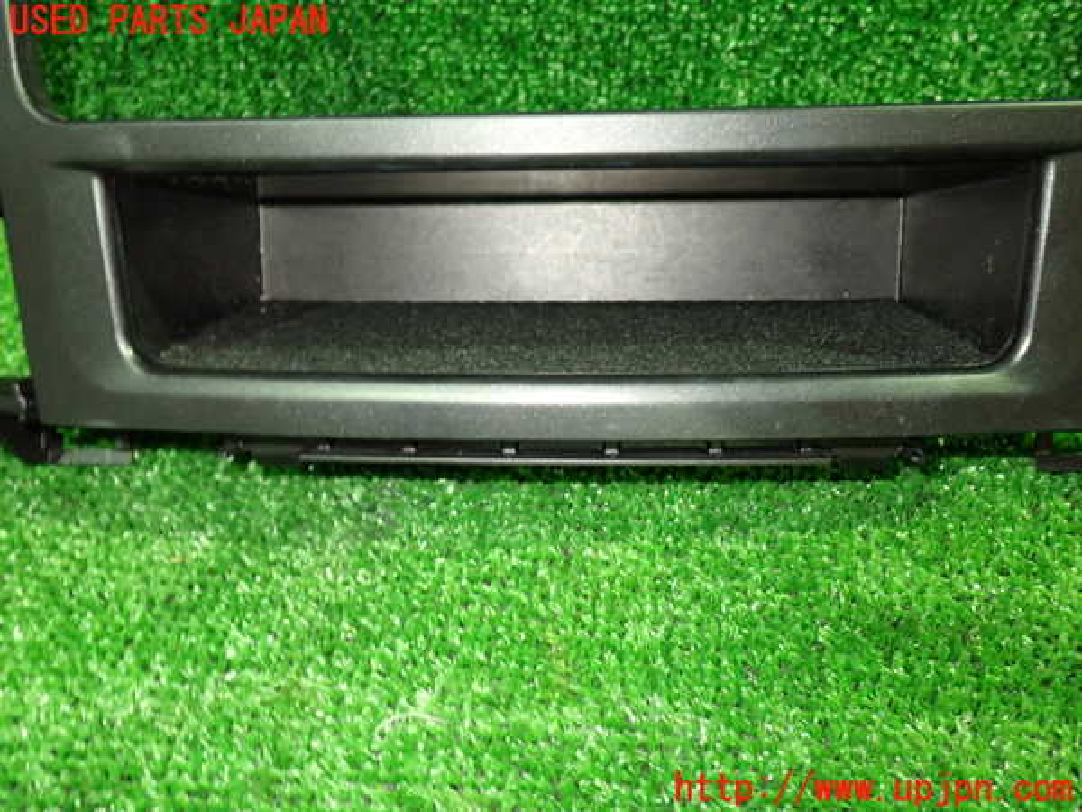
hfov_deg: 60.0
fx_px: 938
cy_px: 406
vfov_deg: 46.8
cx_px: 541
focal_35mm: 30
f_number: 2.3
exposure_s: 1/30
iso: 640
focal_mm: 5.4
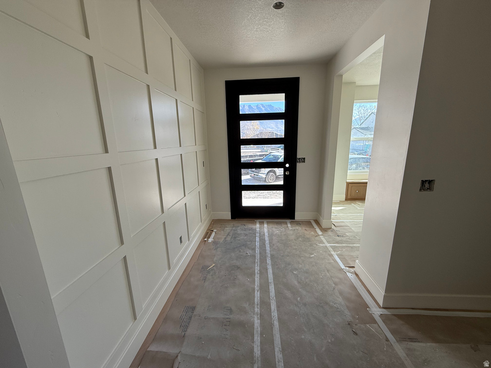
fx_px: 199
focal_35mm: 14
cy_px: 184
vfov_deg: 85.7
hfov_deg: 102.1
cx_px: 246
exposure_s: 1/187
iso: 64
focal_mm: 2.22
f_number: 2.2
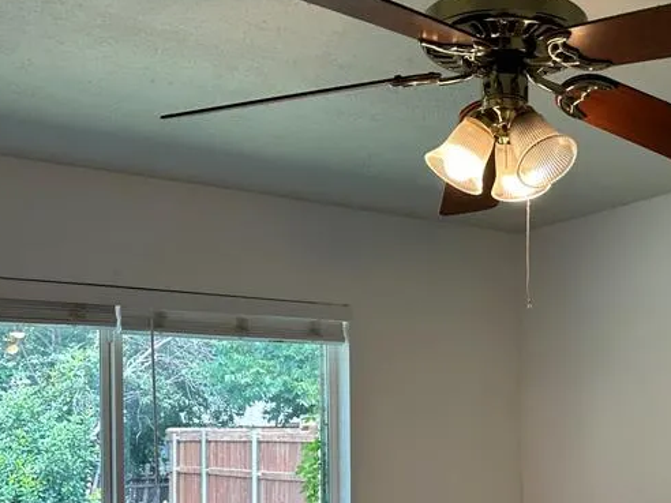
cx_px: 525
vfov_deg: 28.2
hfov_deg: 37.0
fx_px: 969
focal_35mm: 50
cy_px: 439
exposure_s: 1/120
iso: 80
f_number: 1.78
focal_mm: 6.86
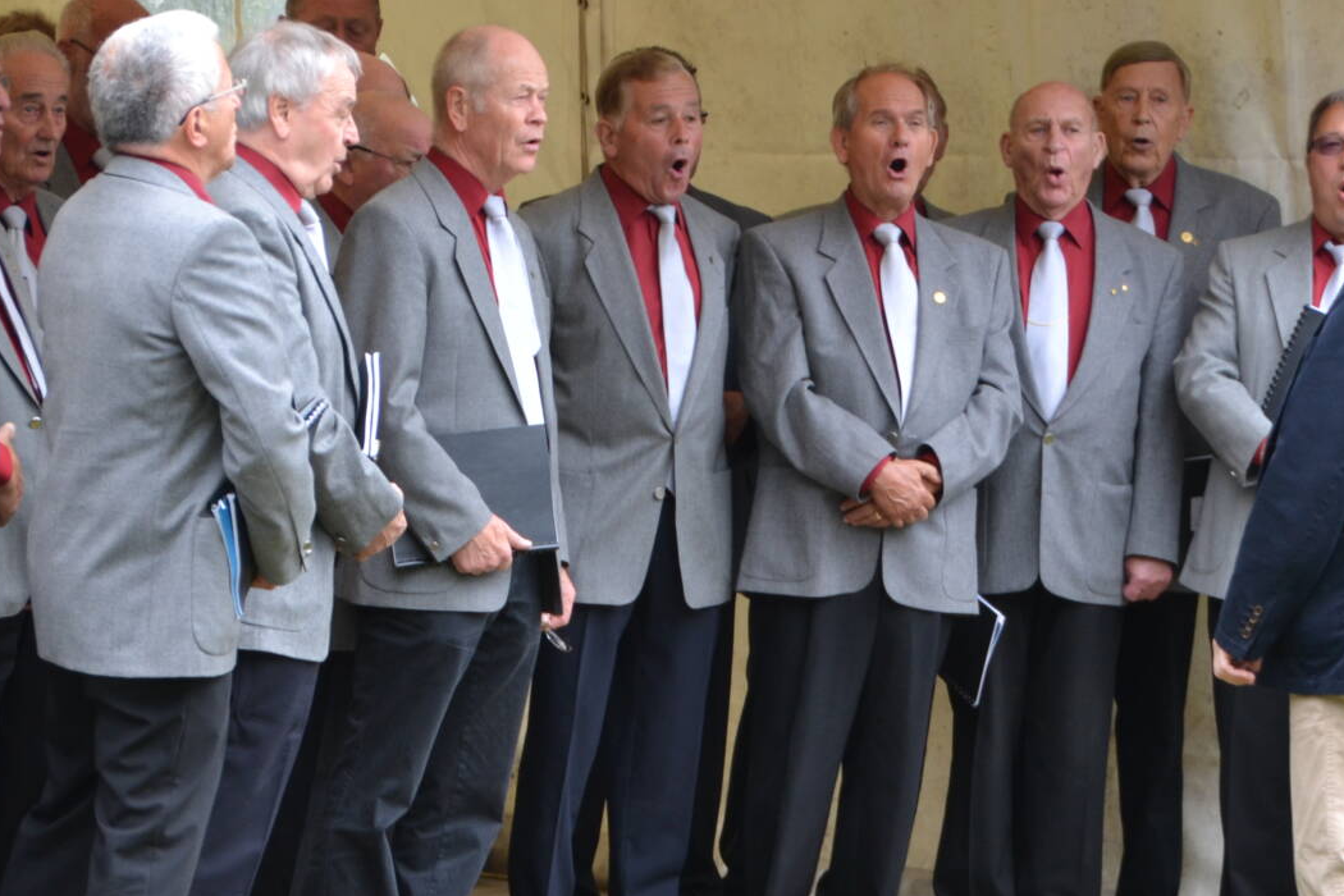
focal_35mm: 214
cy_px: 429
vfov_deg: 6.4
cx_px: 518
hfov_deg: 9.6
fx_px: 7989
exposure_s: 1/125
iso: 400
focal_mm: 78
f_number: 5.6
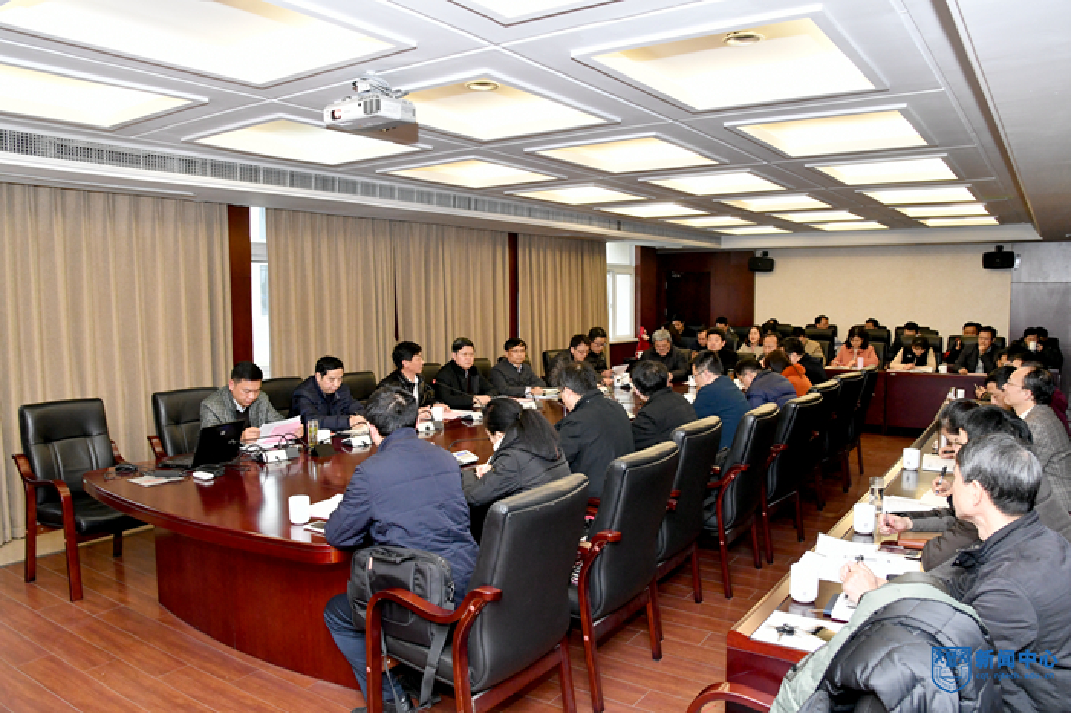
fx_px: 714
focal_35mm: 24
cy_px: 356
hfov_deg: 73.8
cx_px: 536
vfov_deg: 53.1
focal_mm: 24
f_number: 8
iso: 2800
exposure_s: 1/60
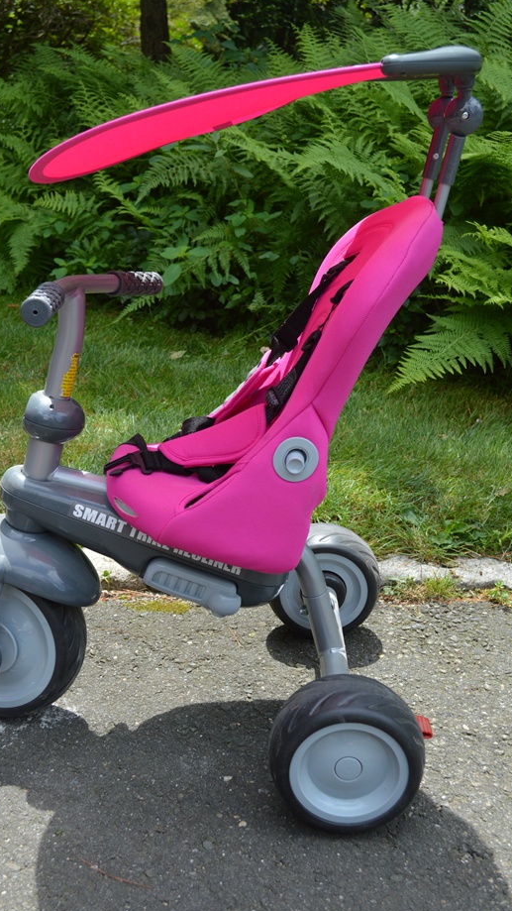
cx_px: 222
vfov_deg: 49.4
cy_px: 444
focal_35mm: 41
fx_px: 989
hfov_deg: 29.0
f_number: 5.6
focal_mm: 24
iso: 100
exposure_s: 1/125
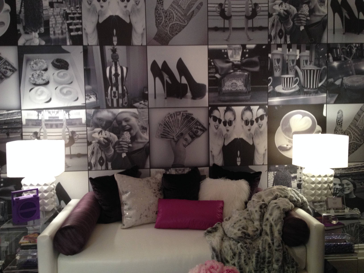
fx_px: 368
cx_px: 182
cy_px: 136
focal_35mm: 35
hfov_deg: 52.6
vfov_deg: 40.7
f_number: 2.4
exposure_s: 1/20
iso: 160
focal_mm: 4.28
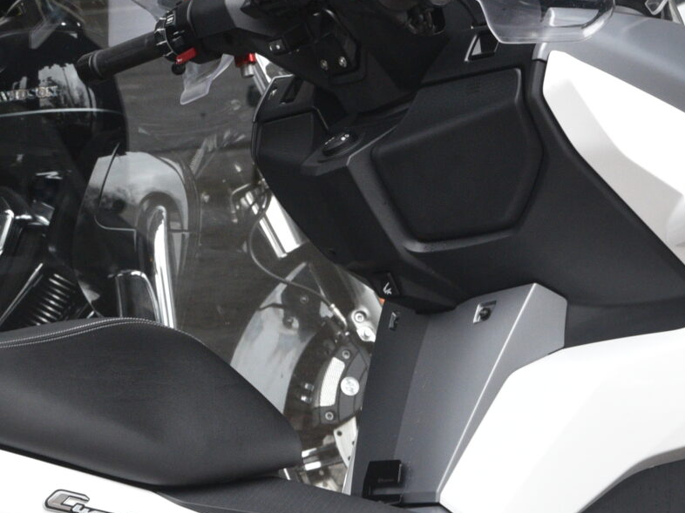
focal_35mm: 163
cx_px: -56
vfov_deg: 9.1
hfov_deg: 11.9
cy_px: 412
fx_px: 3225
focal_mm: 52
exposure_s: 1/250
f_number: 8
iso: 2000
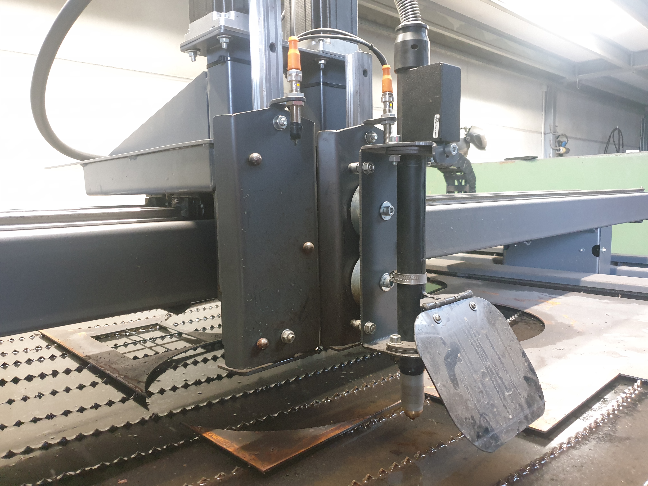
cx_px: 324
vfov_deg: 53.1
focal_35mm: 26
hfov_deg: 67.3
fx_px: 487
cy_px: 243
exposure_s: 1/20
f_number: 1.5
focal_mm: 4.3
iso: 250
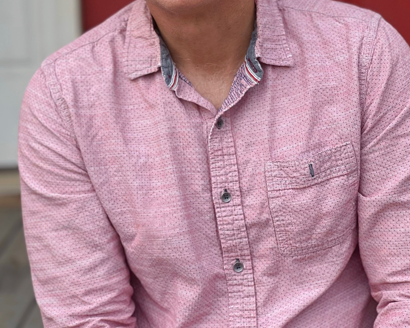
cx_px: 197
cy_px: 38
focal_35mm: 122
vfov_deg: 12.6
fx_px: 1481
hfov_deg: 15.8
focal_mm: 9
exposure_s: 1/121
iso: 25
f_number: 2.8
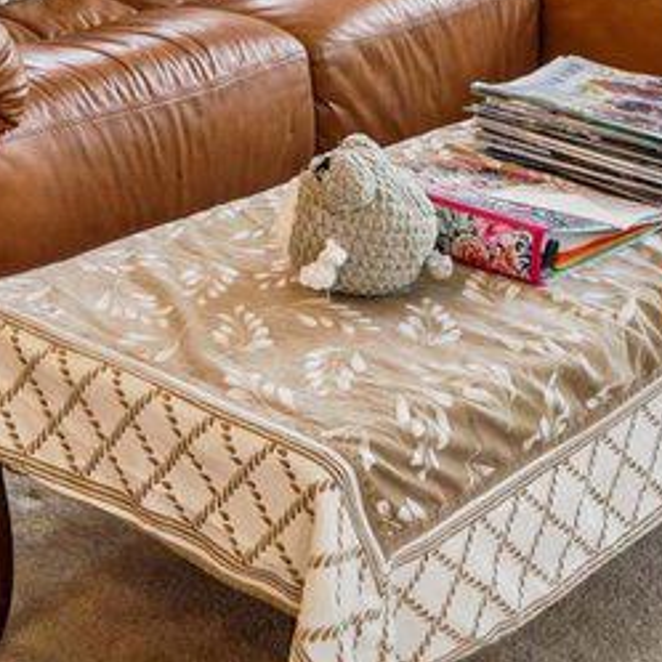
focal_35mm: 98
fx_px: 2120
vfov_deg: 14.8
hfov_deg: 17.2
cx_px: -69
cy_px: -626
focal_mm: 14
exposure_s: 1/30
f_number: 8
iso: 500
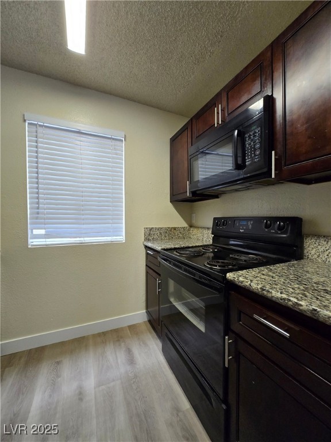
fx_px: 166
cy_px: 221
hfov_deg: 89.9
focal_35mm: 13
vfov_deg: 106.2
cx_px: 166
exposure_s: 1/60
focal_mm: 1.7
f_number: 2.2
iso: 160
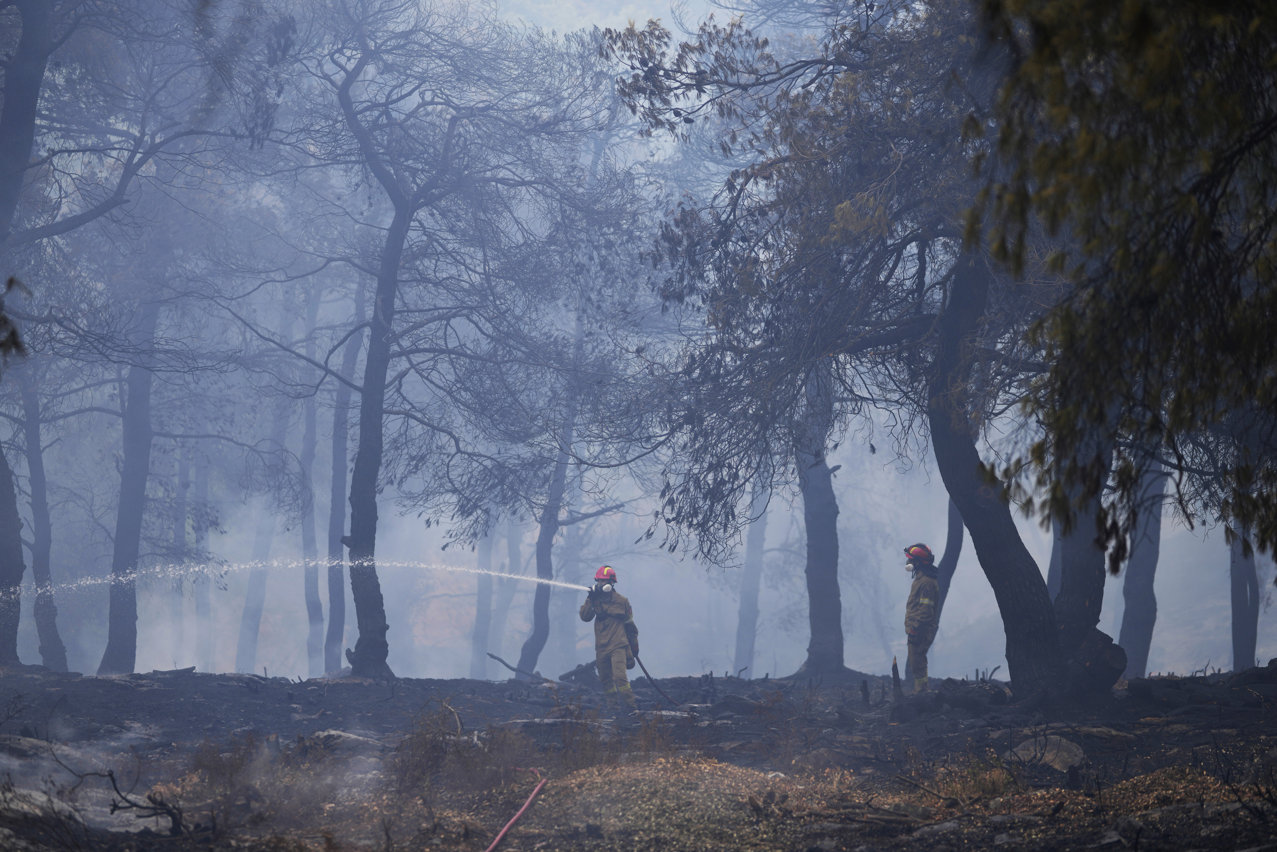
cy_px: 426
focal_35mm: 118
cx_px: 638
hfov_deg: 17.3
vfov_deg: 11.6
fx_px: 4185
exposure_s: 1/1250
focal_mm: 118
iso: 100
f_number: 2.8
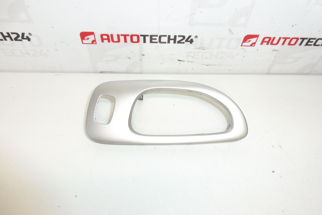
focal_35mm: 25
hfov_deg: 71.5
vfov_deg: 51.2
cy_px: 115
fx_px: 224
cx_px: 161
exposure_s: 1/125
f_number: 3.5
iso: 200
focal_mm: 4.3
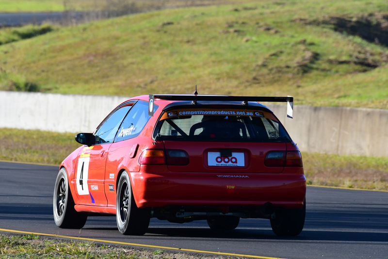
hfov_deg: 3.3
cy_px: 130
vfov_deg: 2.2
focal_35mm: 630
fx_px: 6792
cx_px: 194
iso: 800
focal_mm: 420
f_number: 10
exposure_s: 1/800
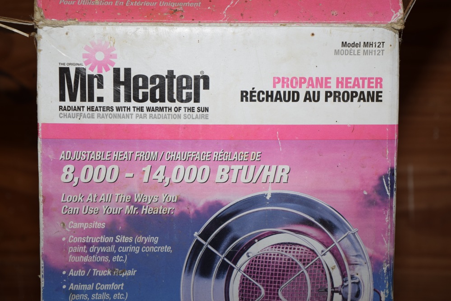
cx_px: 226
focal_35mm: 82
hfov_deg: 24.6
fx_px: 1034
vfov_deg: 16.6
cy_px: 150
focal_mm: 55
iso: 160
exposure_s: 1/125
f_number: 5.6
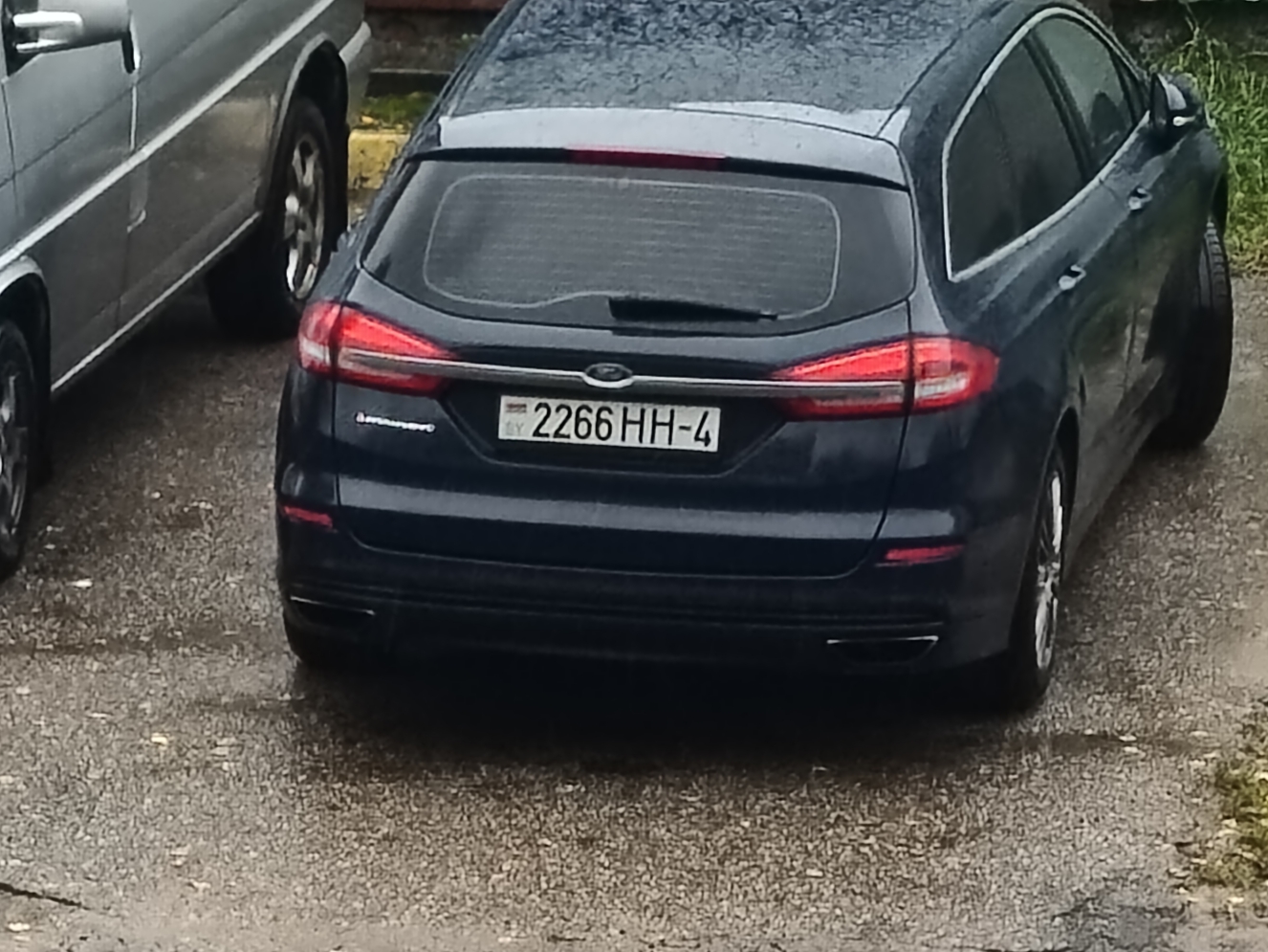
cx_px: 741
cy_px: 359
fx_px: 2125
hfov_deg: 33.2
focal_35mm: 58
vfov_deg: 25.2
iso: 100
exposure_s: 1/100
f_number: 1.65
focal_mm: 6.19
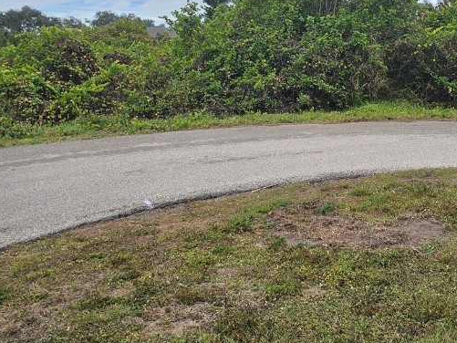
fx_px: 621
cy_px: 76
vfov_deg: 30.3
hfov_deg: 39.1
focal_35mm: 47
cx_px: 354
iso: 10
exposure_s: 1/609
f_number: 1.7
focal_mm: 6.3
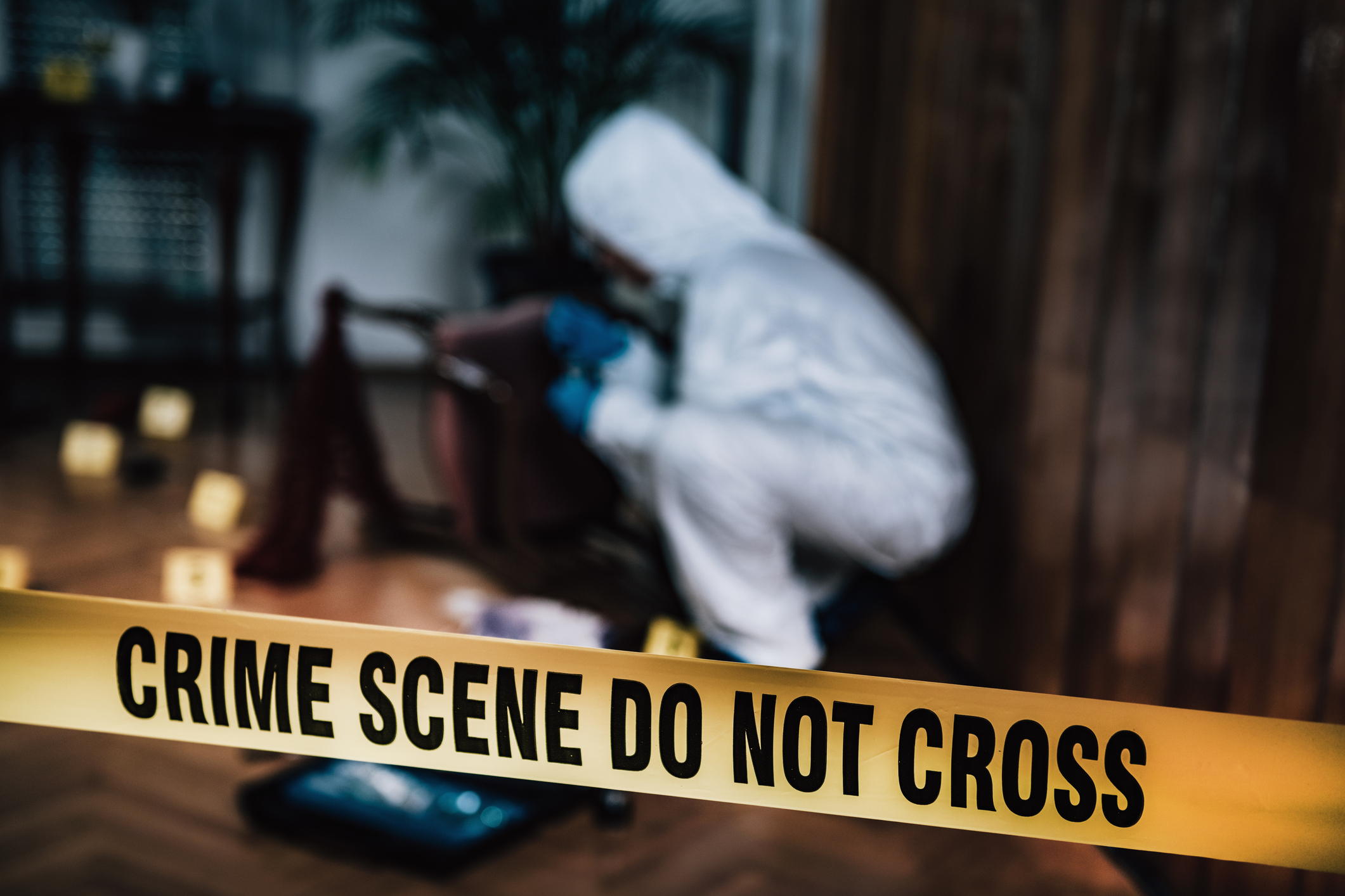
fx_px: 2055
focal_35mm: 55
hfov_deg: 36.2
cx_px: 672
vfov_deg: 24.6
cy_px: 448
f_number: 3.2
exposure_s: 1/125
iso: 125
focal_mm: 55
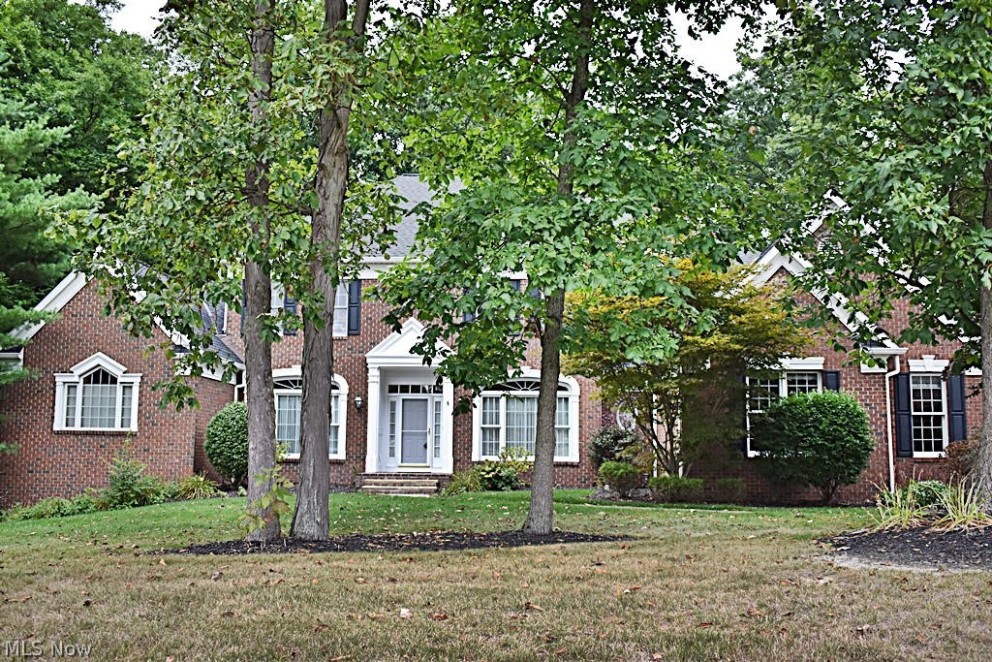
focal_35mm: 36
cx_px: 496
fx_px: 992
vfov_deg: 36.9
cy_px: 331
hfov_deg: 53.1
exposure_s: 1/250
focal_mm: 24
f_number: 3.8
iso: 640
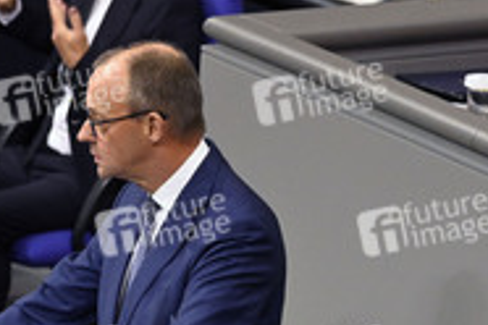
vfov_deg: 2.6
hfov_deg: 3.9
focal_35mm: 532
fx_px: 7211
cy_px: 160
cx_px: 93
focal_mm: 220
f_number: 5.6
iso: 10000
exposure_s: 1/400
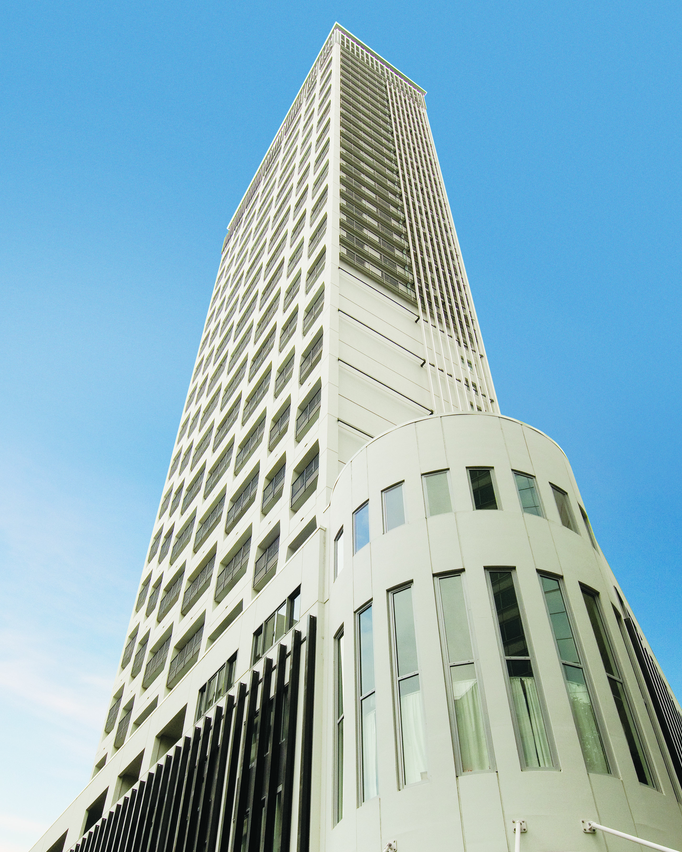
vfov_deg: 65.0
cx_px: 347
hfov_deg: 54.9
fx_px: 656
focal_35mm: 26
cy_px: 536
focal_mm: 14
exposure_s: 1/125
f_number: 11
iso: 200
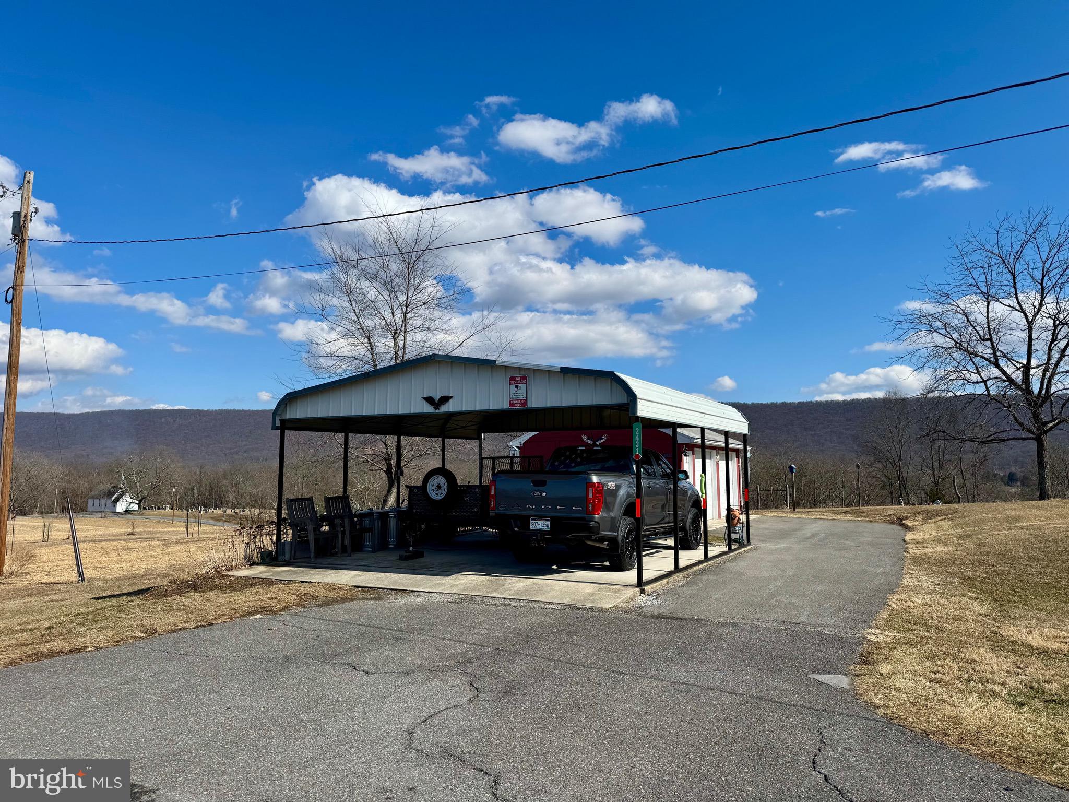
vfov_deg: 56.8
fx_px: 741
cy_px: 401
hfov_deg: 71.6
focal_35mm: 24
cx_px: 534
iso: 80
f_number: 1.78
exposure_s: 1/6410
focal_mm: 6.76
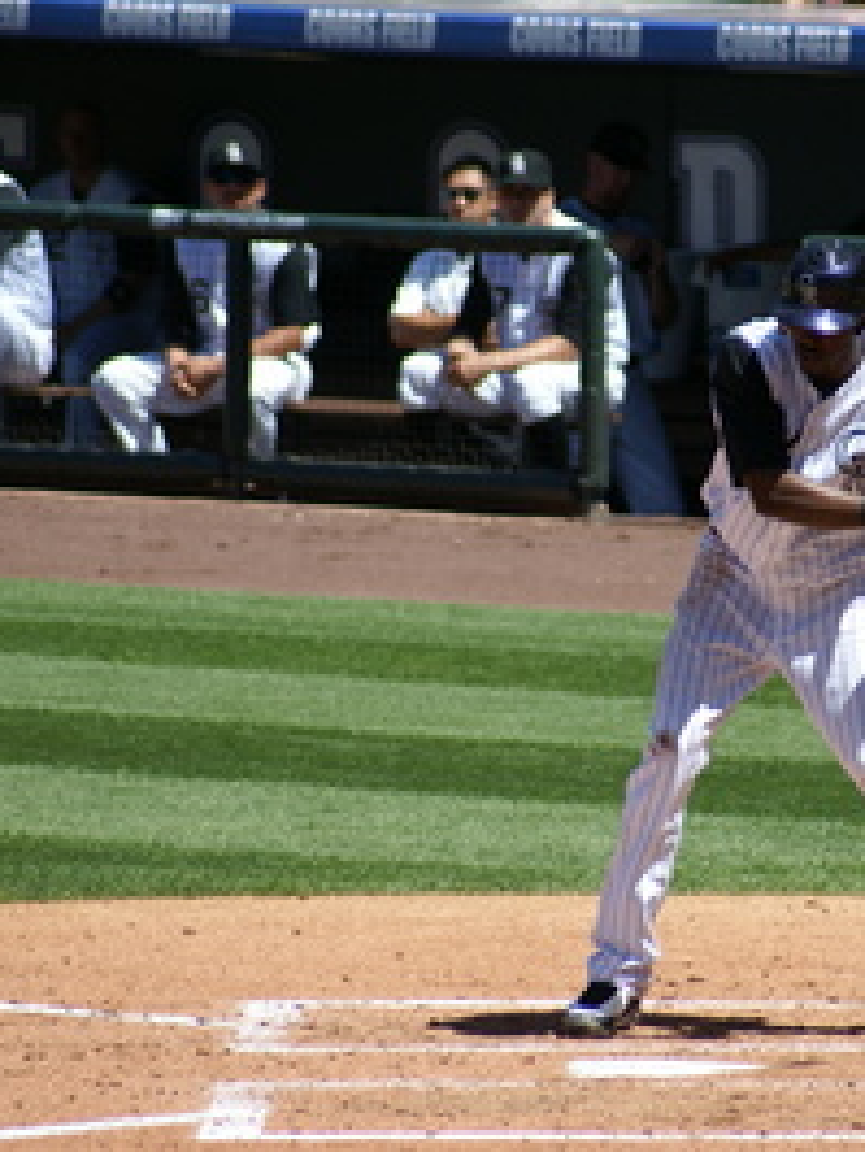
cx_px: 839
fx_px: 18144
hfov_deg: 2.7
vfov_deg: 3.6
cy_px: 576
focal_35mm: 545
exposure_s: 1/500
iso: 125
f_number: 5.6
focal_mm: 250
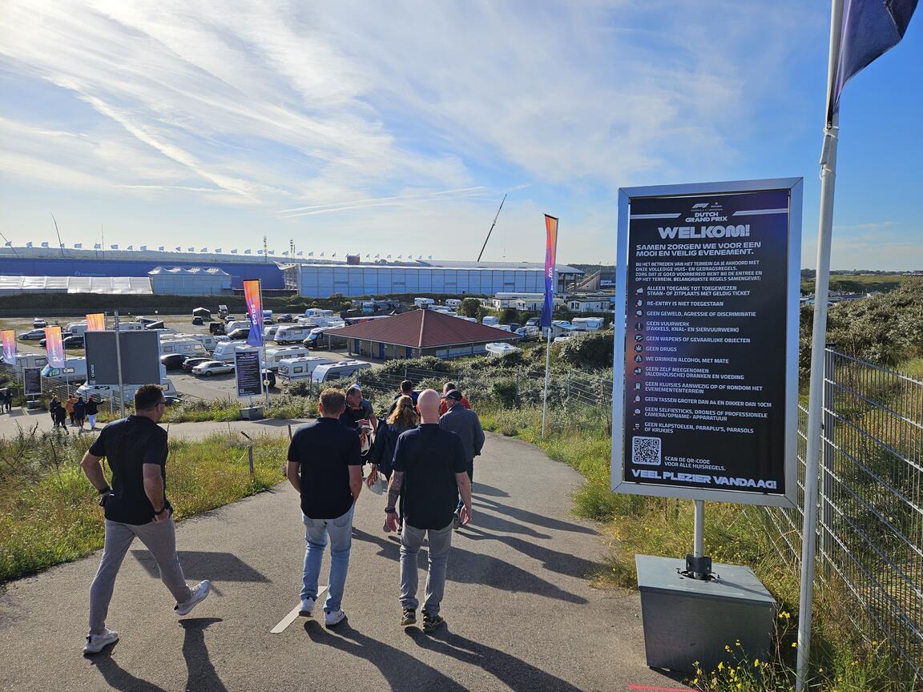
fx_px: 613
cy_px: 346
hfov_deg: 73.9
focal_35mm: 23
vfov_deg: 58.9
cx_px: 462
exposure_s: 1/2551
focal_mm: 5.4
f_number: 1.8
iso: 25
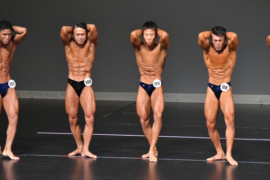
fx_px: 2586
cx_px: 135
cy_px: 90
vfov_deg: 4.0
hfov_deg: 6.0
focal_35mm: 345
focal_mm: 230
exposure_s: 1/400
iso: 5000
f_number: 5.6
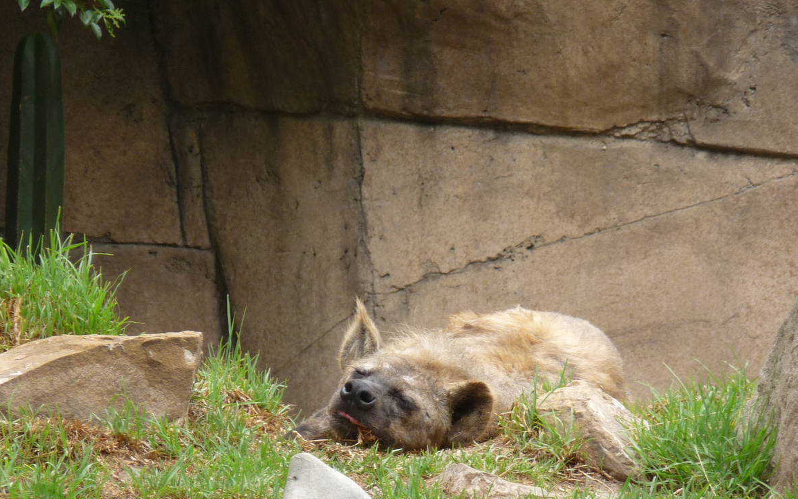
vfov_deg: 3.3
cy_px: 347
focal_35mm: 403
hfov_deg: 5.2
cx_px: 459
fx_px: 8764
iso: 125
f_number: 4.9
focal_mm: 47
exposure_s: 1/60
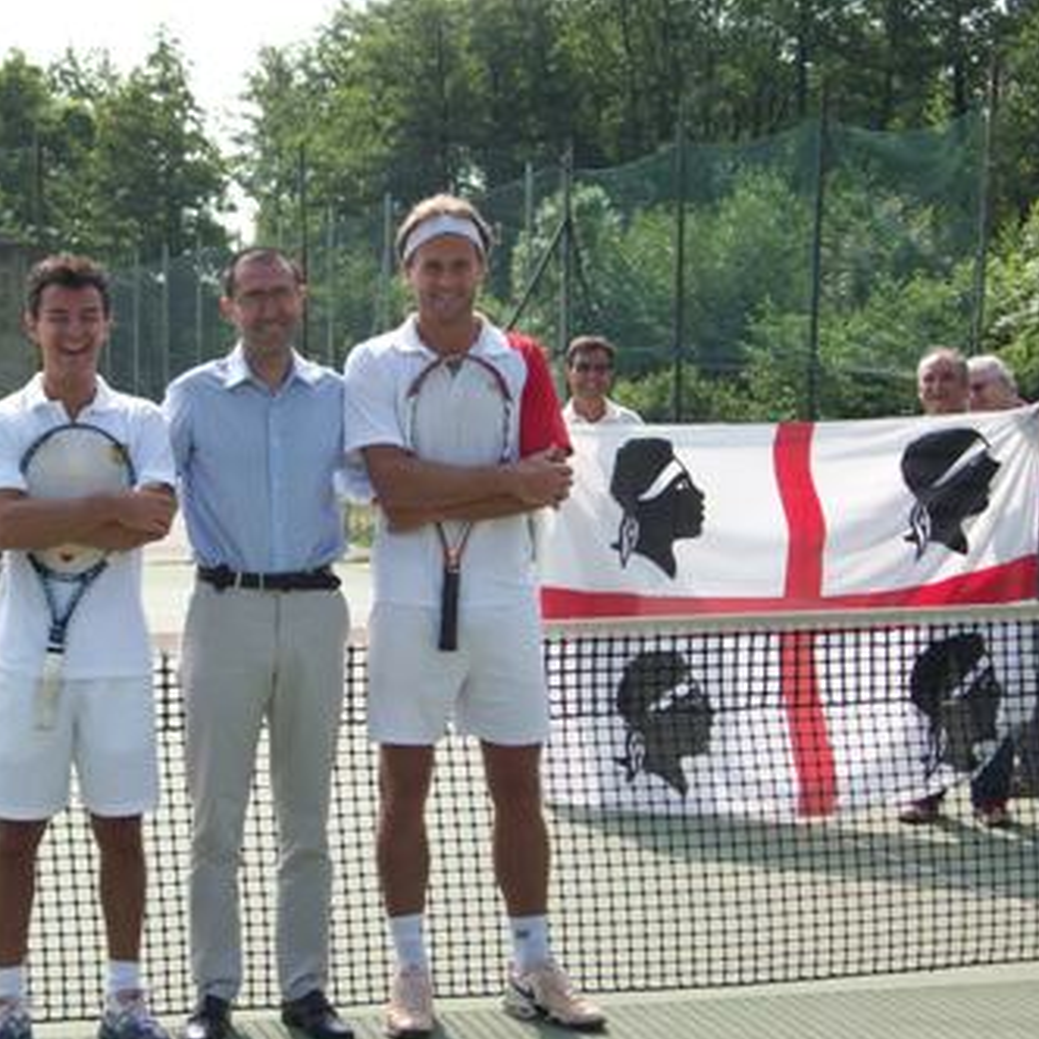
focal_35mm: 79
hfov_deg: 21.9
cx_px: 422
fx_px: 2683
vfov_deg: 21.9
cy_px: 526
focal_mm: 11
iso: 64
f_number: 4.1
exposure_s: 1/365
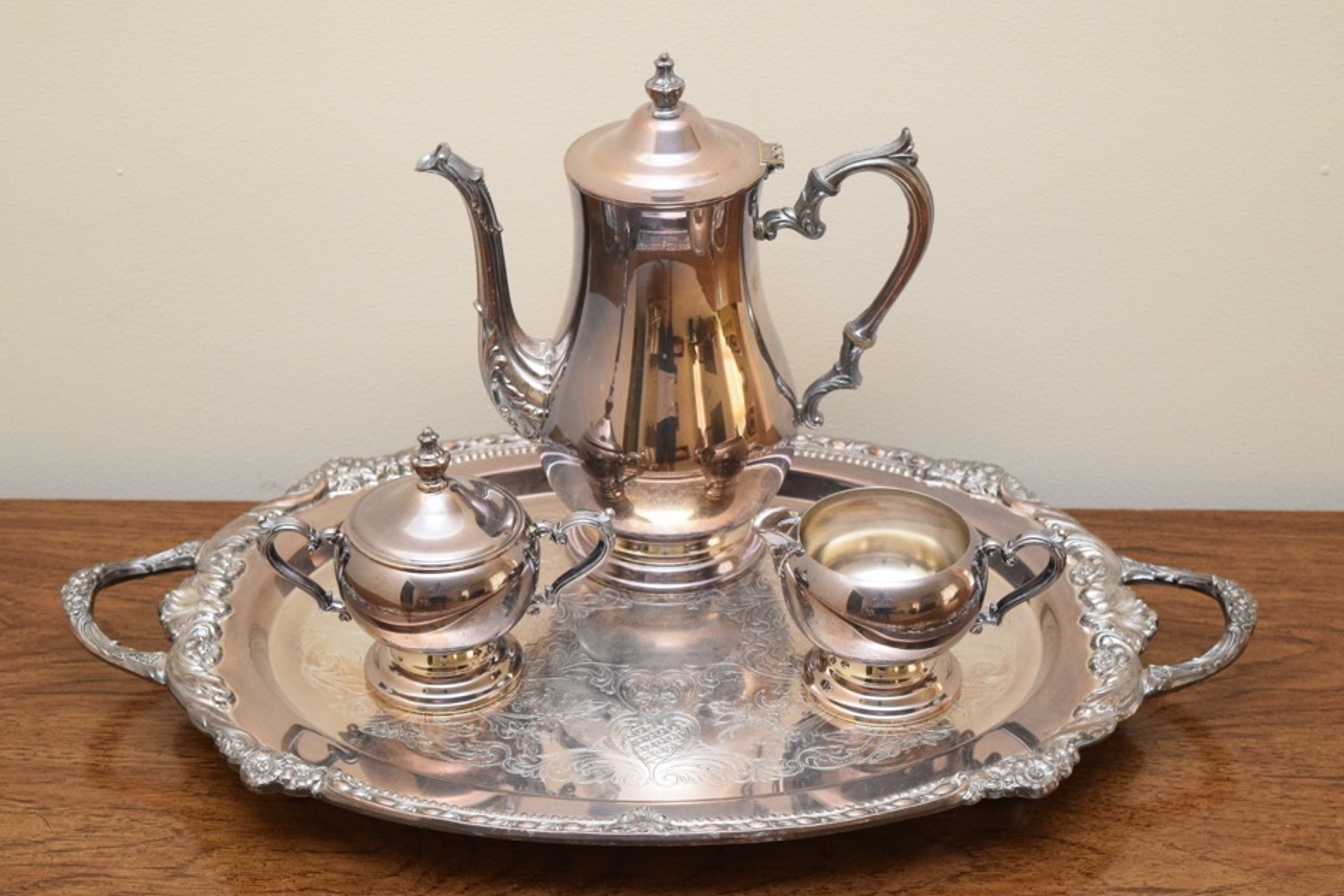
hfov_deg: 26.6
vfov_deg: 17.9
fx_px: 2837
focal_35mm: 76
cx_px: 637
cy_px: 454
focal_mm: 48
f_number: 5.3
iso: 2500
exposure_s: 1/60
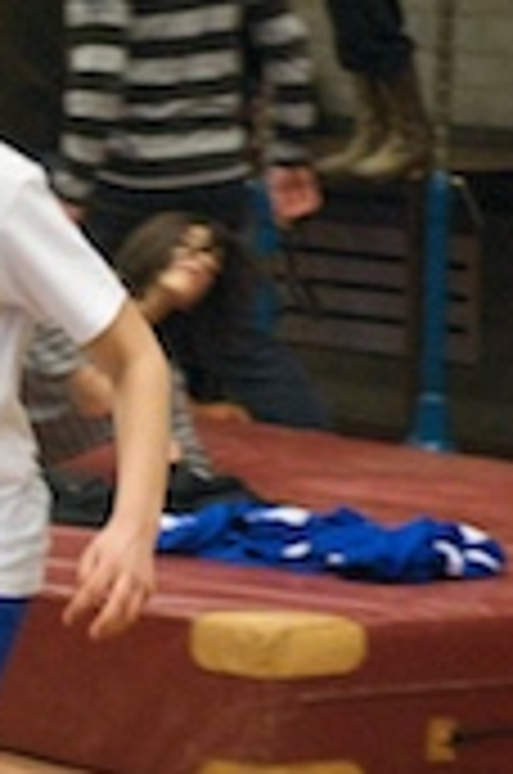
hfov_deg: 4.5
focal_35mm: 305
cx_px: -187
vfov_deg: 6.8
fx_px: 6545
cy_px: 306
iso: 3200
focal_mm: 70
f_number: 4.5
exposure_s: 1/125
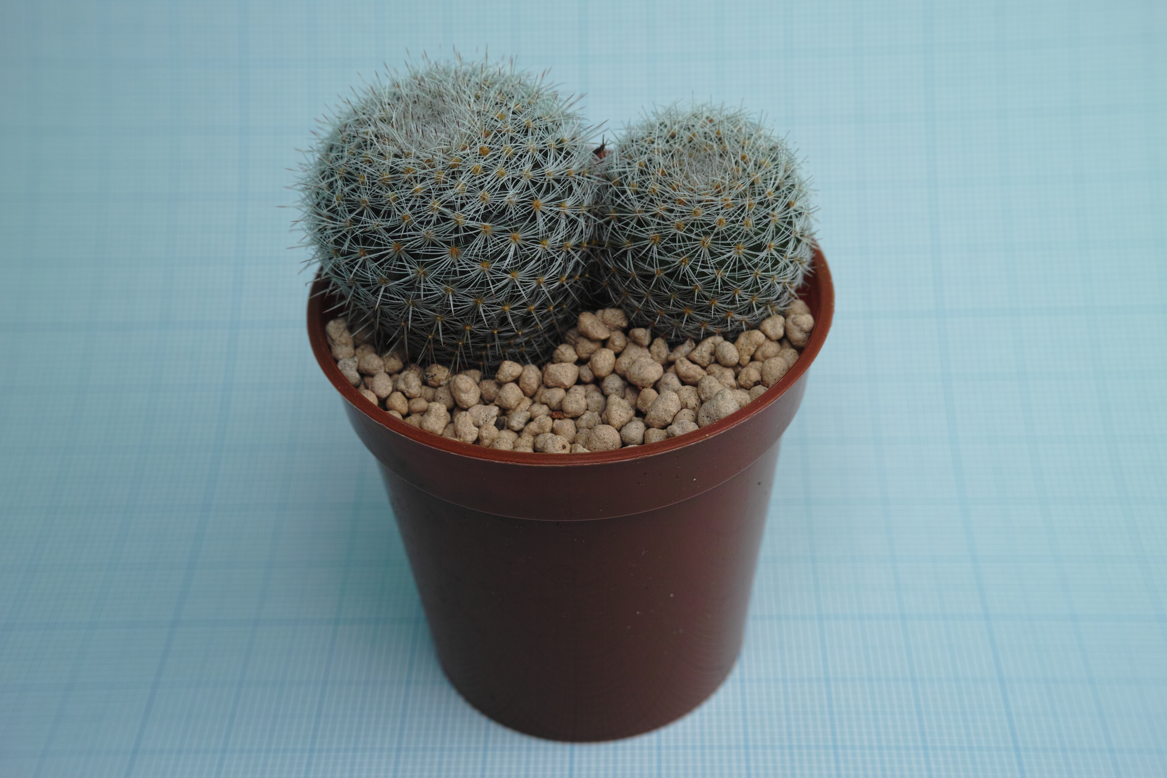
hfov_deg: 43.6
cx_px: 584
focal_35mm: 45
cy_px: 389
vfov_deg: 29.9
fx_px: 1459
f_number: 11
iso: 200
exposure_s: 1/125
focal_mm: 30
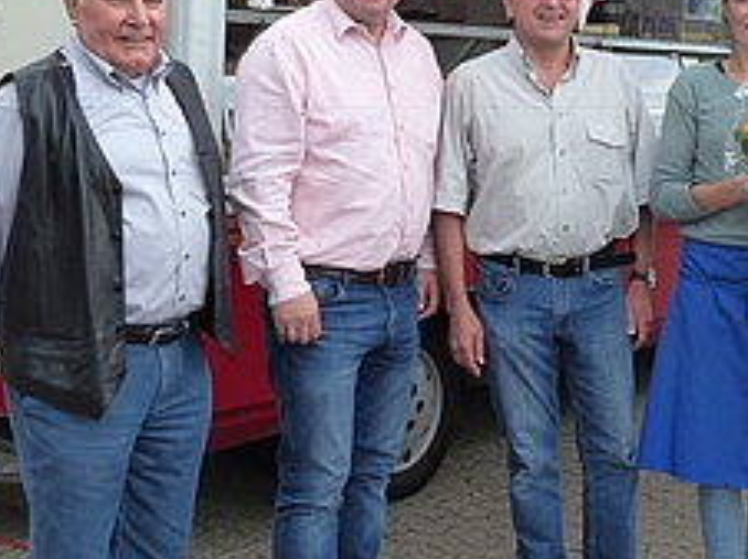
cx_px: 516
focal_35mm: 54
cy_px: 236
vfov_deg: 27.0
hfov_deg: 35.1
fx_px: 1166
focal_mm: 5.3
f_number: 4
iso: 160
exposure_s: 1/125
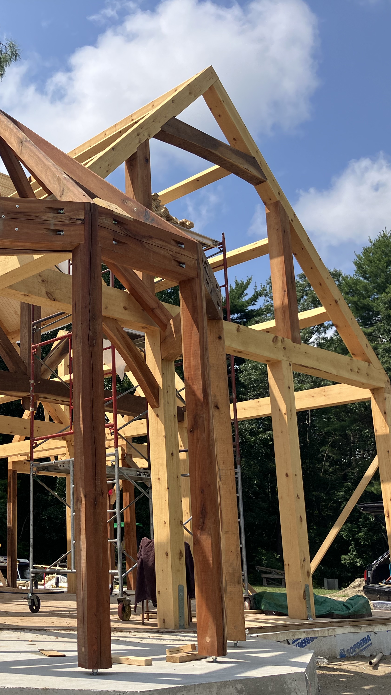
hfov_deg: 27.8
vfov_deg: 49.4
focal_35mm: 41
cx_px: 27
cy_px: 349
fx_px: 756
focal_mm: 3.99
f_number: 1.8
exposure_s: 1/2024
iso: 32
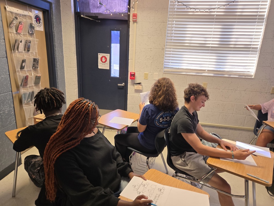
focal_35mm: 23
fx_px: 182
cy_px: 103
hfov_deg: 73.9
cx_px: 137
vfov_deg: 58.9
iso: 250
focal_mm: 5.4
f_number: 1.8
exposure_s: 1/60
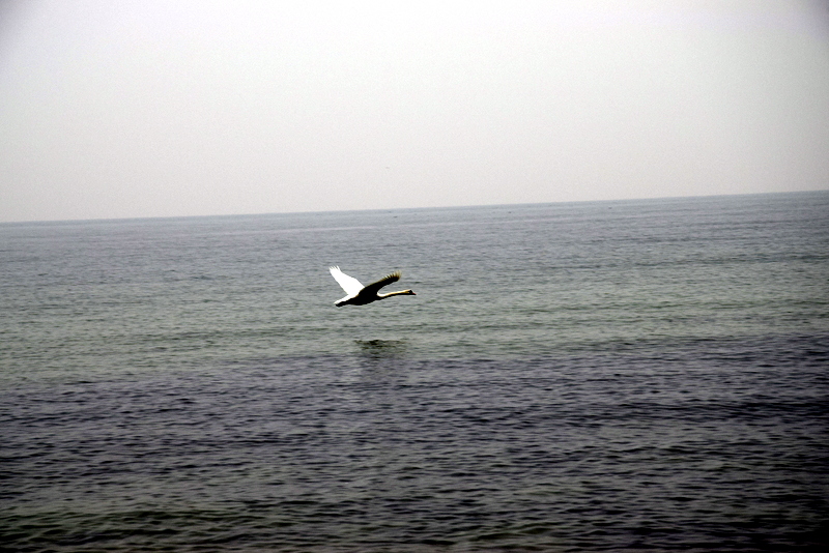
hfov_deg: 14.0
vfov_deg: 9.3
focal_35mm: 147
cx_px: 414
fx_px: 3386
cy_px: 276
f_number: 10
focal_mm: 98
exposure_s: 1/200
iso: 400
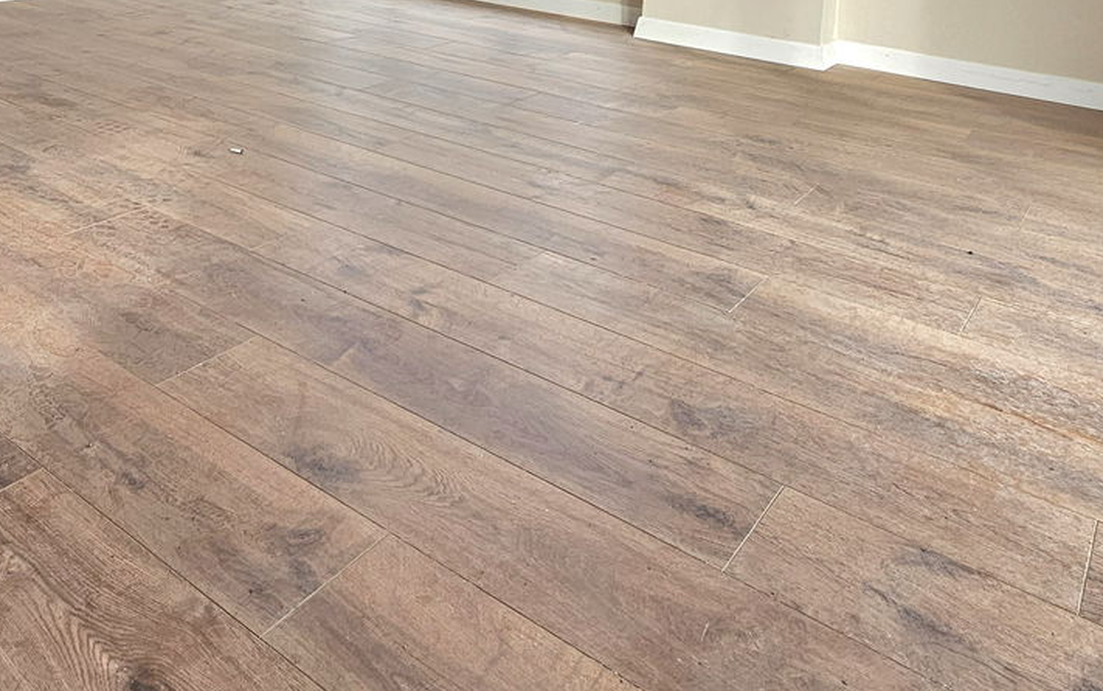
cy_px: -78
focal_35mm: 31
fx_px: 932
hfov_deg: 59.9
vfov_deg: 34.7
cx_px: 374
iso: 50
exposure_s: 1/345
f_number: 2.2
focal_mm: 2.2
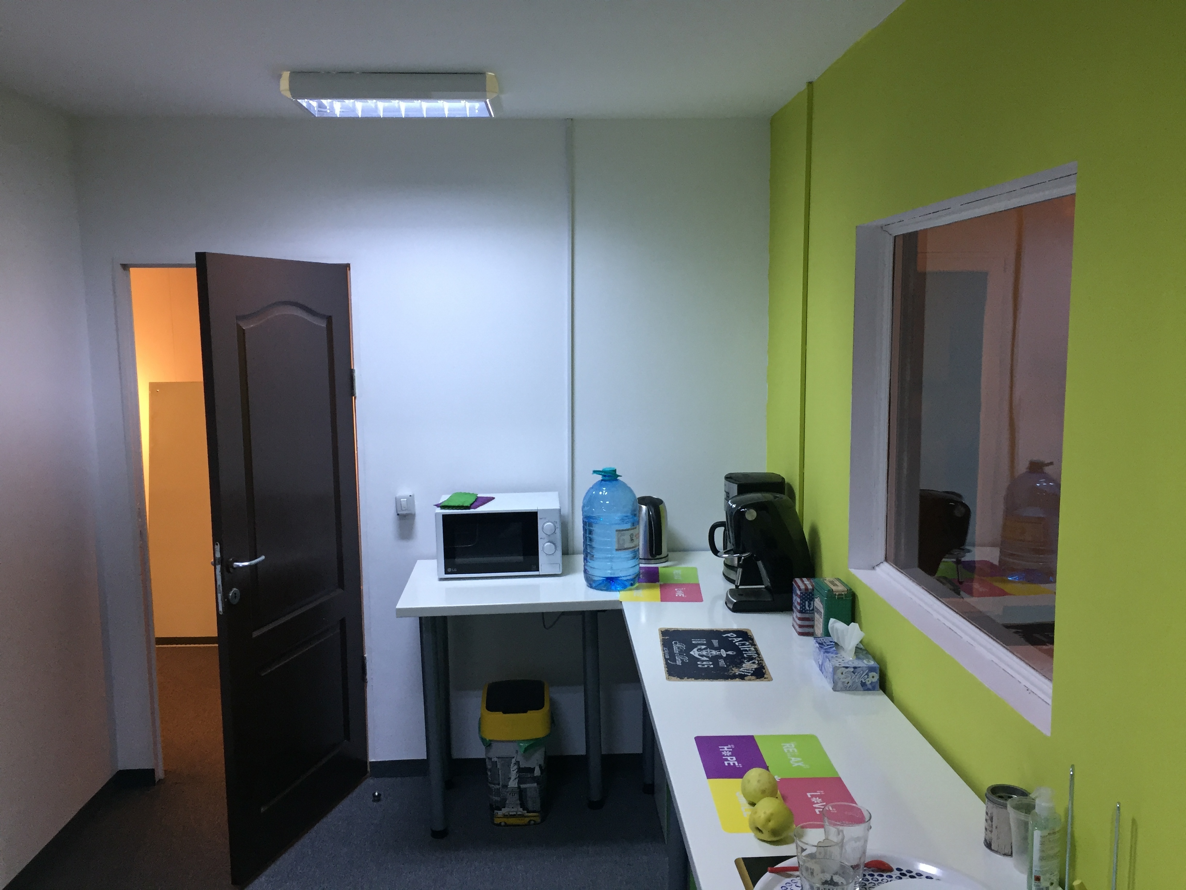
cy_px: 445
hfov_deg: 61.7
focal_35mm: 29
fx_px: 994
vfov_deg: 48.2
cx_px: 593
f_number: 2.2
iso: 100
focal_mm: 4.15
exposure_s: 1/33
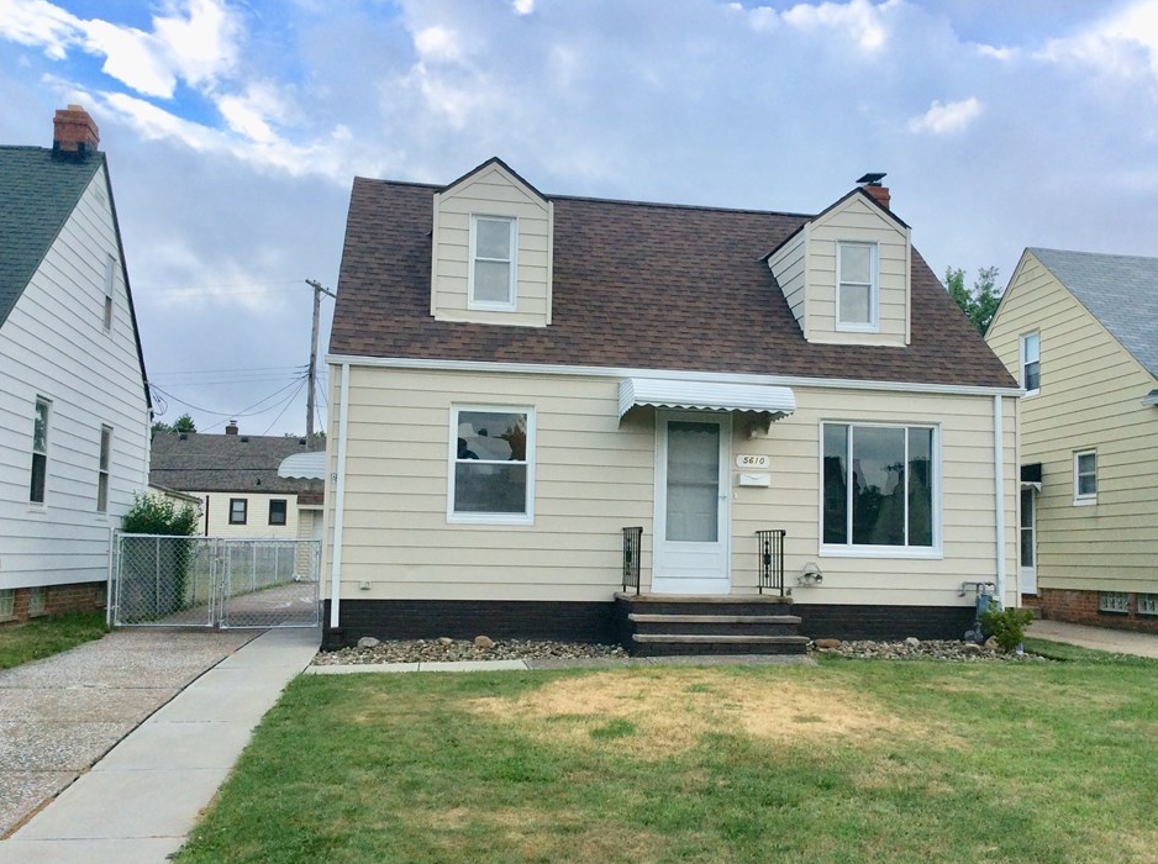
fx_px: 1169
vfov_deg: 40.6
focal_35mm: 35
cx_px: 631
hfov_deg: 52.6
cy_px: 460
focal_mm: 3.3
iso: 32
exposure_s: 1/539
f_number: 2.4
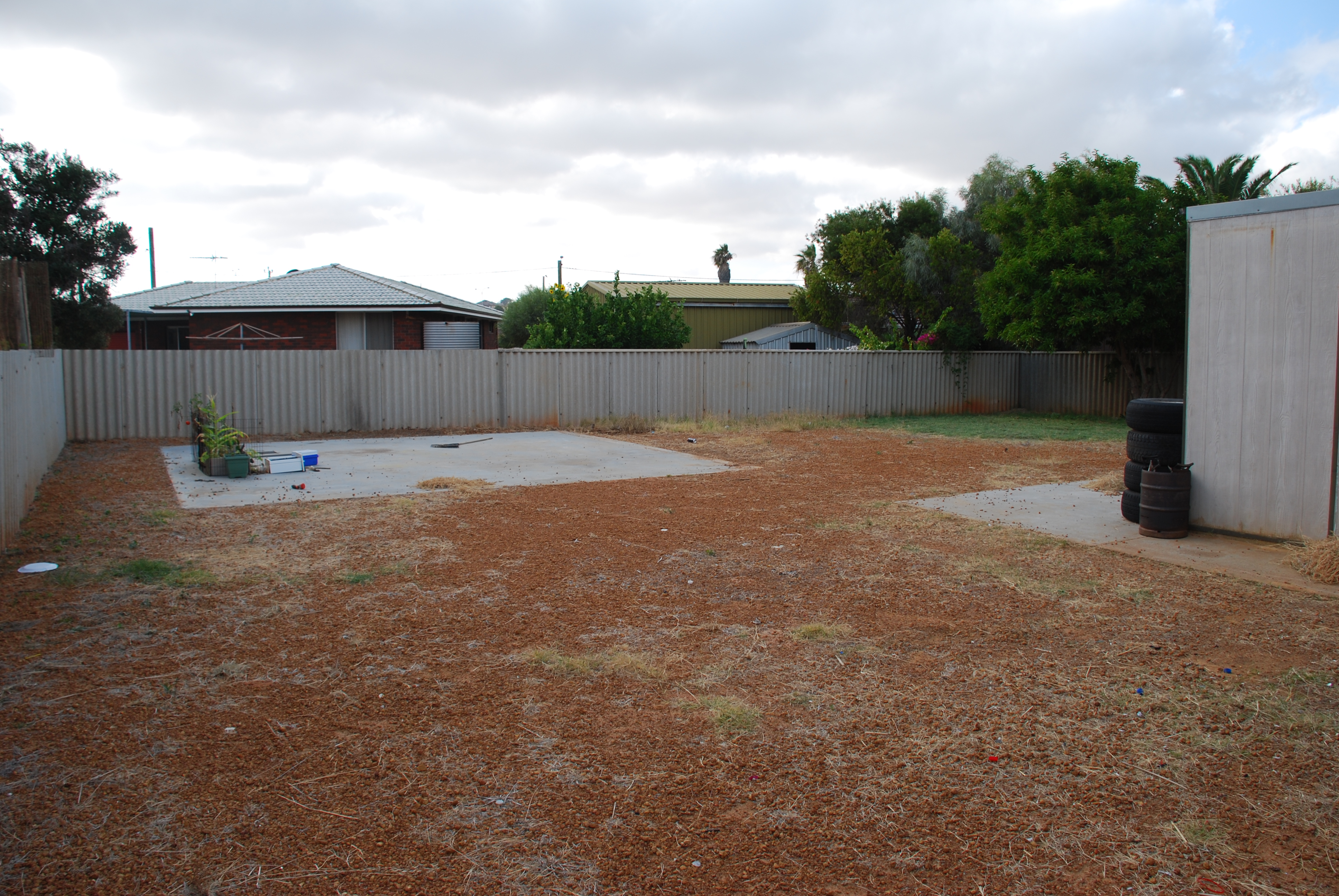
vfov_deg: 48.0
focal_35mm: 27
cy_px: 448
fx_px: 1005
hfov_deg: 67.3
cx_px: 670
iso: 100
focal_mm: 18
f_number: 6.3
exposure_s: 1/160
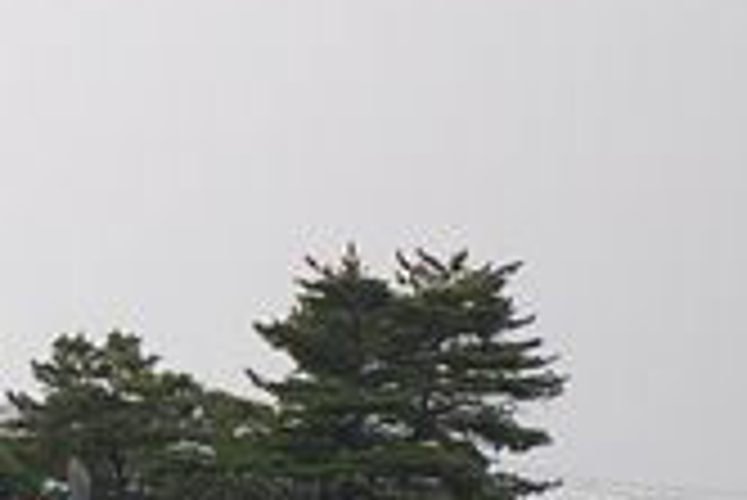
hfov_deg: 5.3
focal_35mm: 386
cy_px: 293
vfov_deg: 3.6
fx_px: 8010
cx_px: -374
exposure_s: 1/500
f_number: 5.6
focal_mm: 75
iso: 200
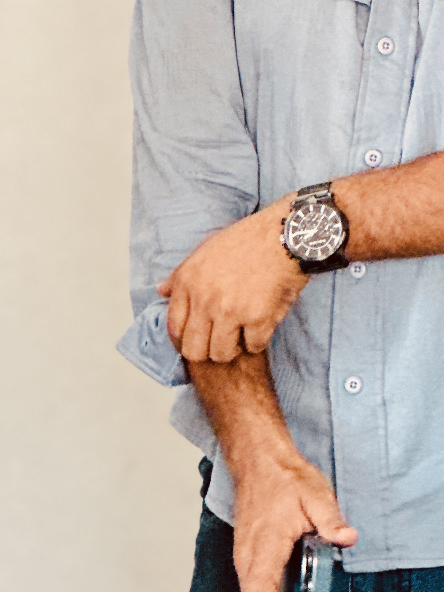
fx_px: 3985
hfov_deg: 6.4
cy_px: 28
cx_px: 293
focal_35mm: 233
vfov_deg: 8.5
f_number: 2.8
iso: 160
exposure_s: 1/33
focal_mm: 9
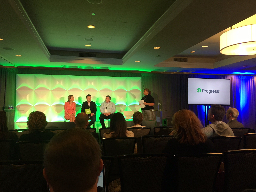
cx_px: 128
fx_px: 214
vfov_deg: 48.2
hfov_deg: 61.7
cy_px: 96
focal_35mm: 29
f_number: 2.2
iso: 100
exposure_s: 1/30
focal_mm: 4.15
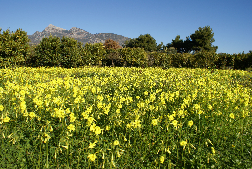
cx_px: 126
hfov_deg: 67.3
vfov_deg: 48.0
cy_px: 84
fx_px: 189
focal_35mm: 27
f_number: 10
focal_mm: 18
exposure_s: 1/200
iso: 100
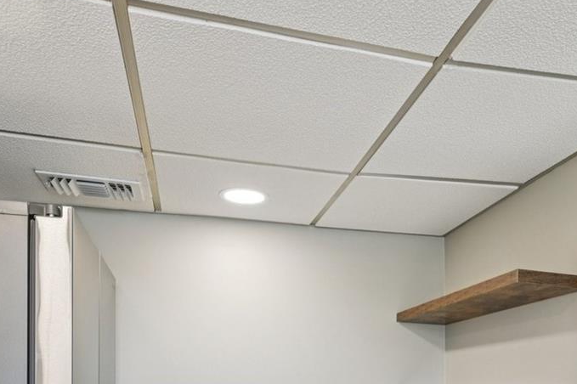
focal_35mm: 33
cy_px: 389
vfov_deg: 35.8
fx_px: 529
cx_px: 343
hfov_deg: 56.8
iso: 400
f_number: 8
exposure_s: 1/20
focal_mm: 14
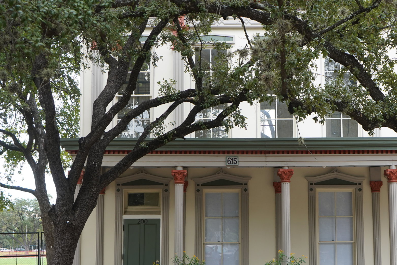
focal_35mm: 61
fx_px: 673
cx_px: 245
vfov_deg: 22.2
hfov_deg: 32.7
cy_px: 167
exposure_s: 1/160
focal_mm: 38
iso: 320
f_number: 4
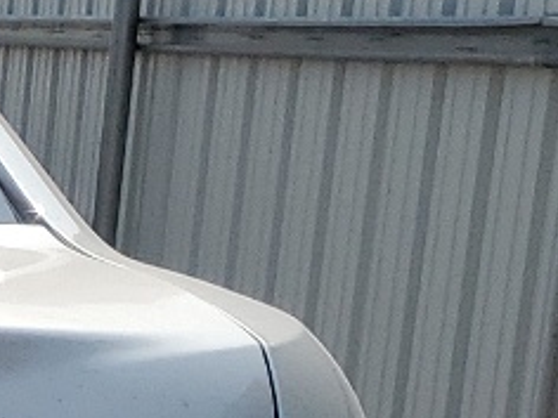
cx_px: -946
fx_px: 2837
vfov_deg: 8.0
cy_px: 890
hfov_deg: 9.5
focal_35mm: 176
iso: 50
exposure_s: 1/10000
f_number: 1.5
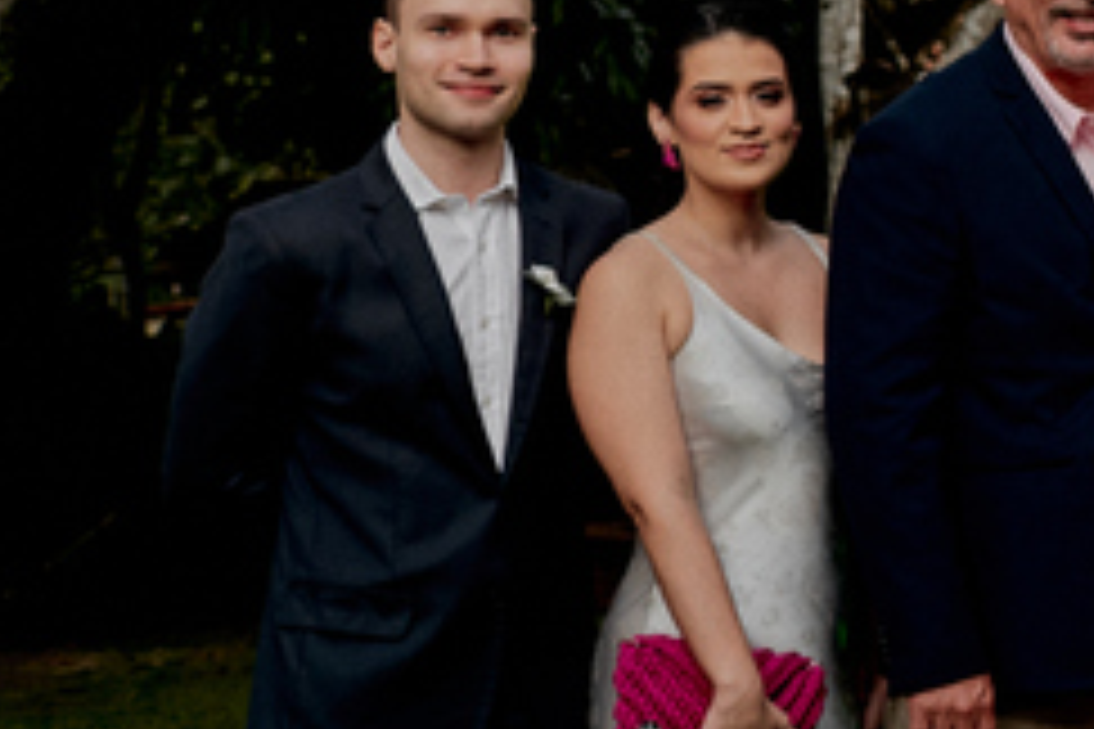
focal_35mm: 173
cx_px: 2656
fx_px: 5257
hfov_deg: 10.3
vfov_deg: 7.9
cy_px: -83
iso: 200
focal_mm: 35
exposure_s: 1/200
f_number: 5
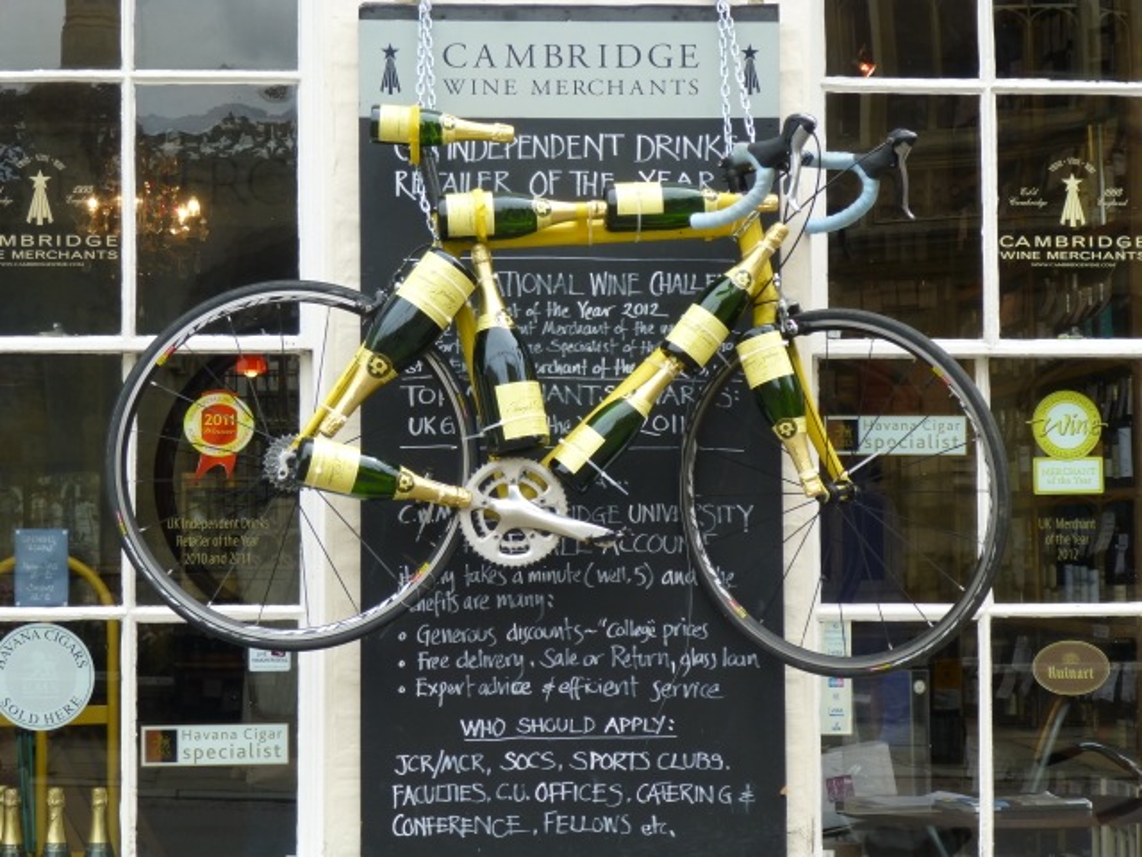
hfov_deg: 28.2
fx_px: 2276
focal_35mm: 69
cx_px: 571
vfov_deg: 21.3
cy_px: 428
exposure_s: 1/160
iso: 100
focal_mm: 12.3
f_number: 4.6
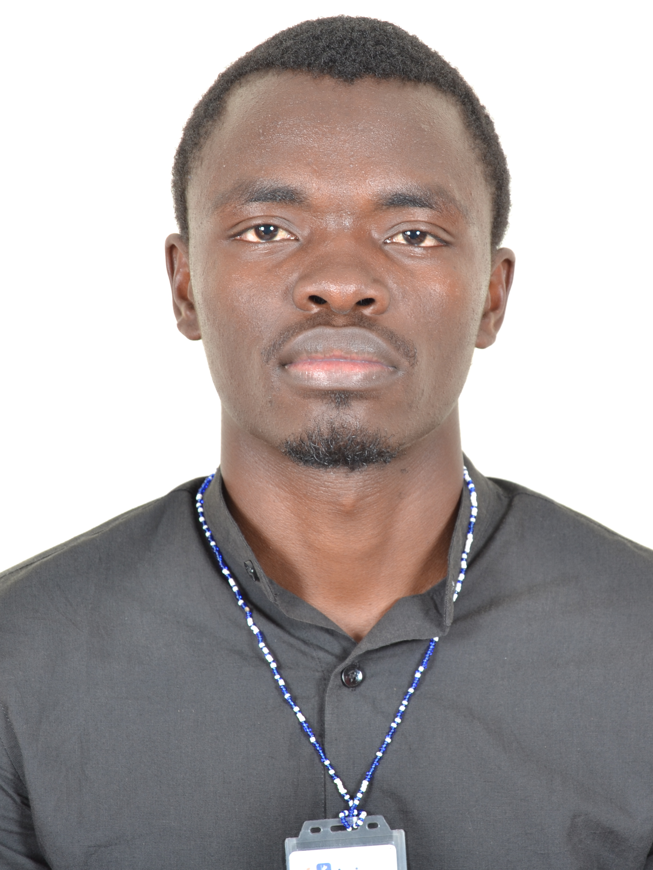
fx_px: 3011
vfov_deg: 16.5
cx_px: 410
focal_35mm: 120
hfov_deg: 12.4
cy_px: 435
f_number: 6.3
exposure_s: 1/160
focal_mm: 55
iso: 100
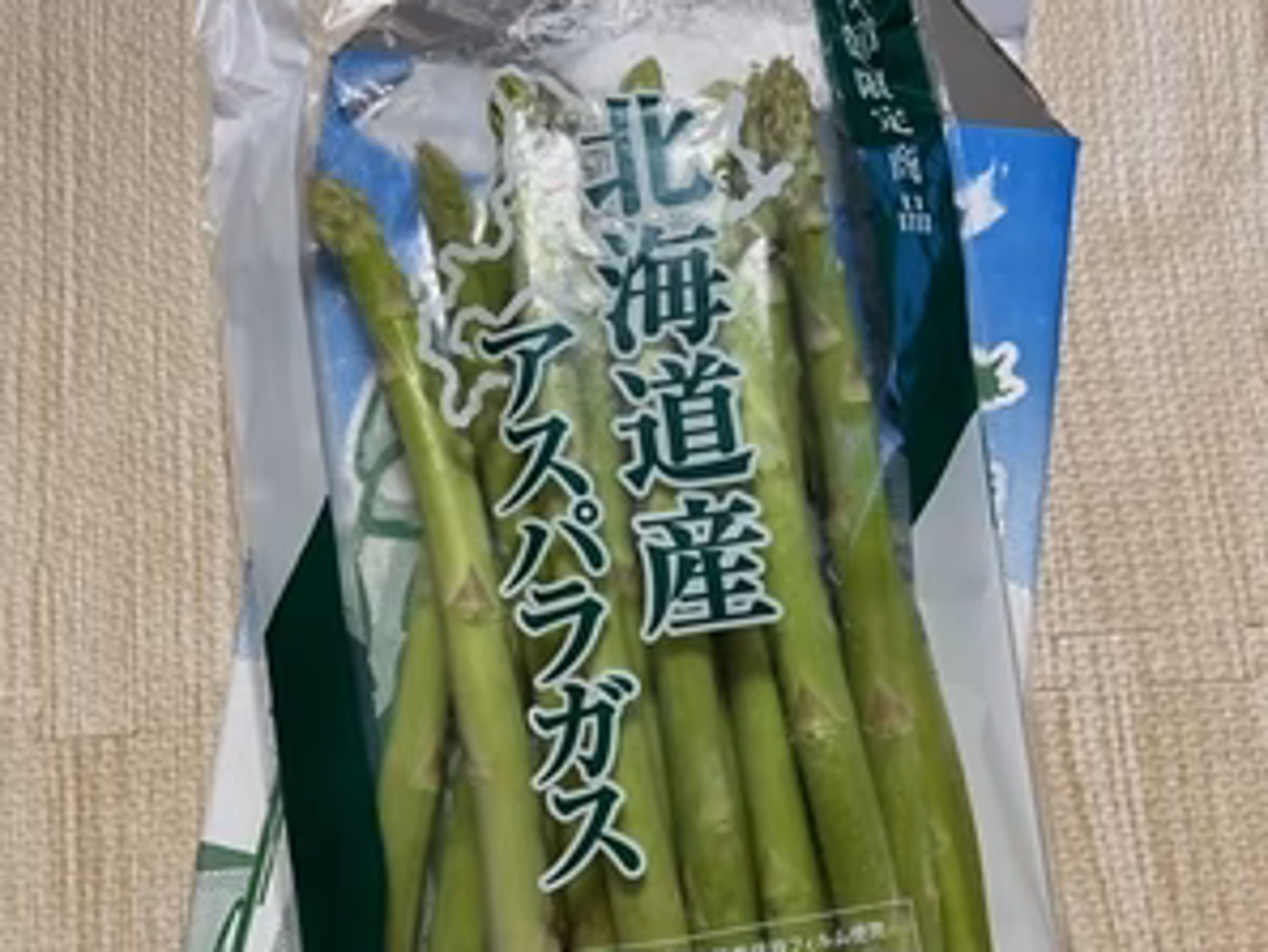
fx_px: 1283
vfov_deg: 40.3
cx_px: 632
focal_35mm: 35
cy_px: 615
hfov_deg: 52.6
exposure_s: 1/50
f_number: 1.5
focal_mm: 5.7
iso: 200
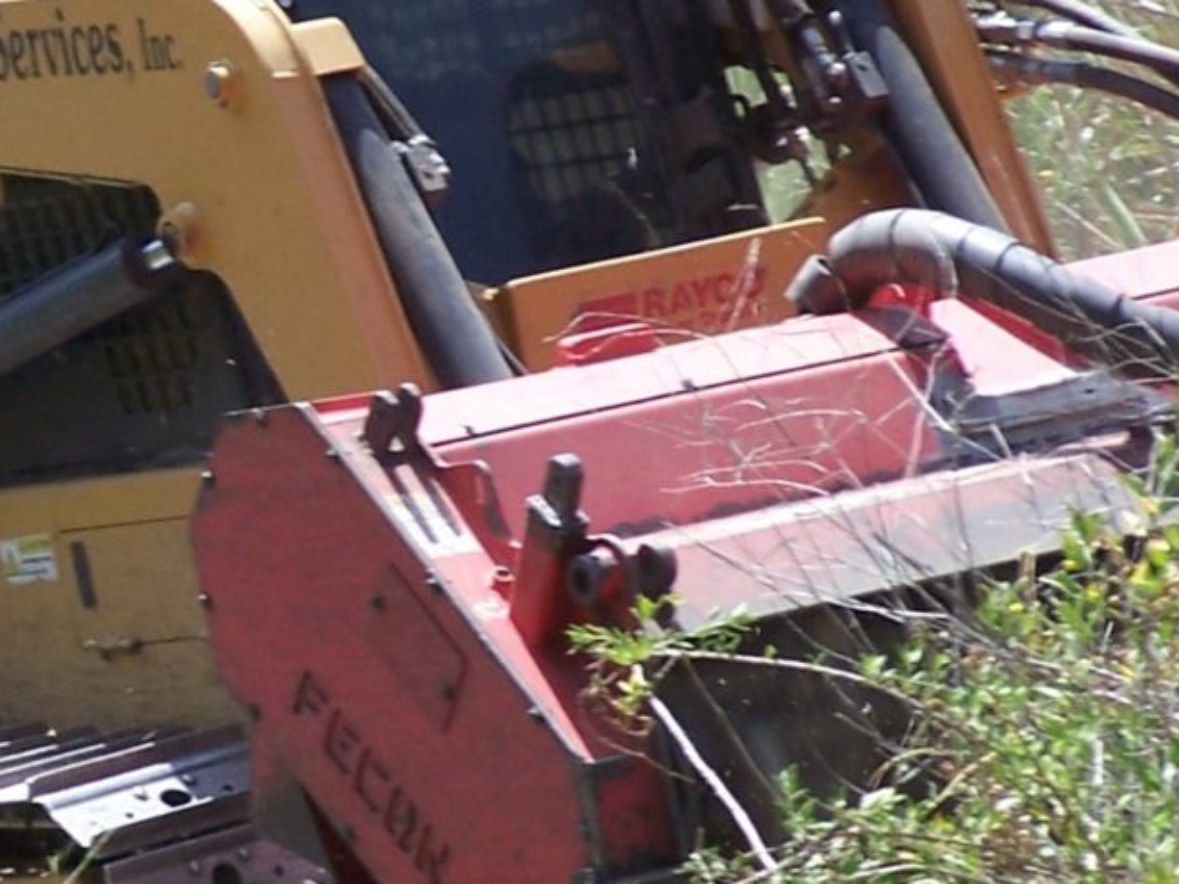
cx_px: 904
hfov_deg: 6.3
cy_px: 524
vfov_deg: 4.7
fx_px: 10763
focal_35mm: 316
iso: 80
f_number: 3.2
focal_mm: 31.3
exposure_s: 1/500
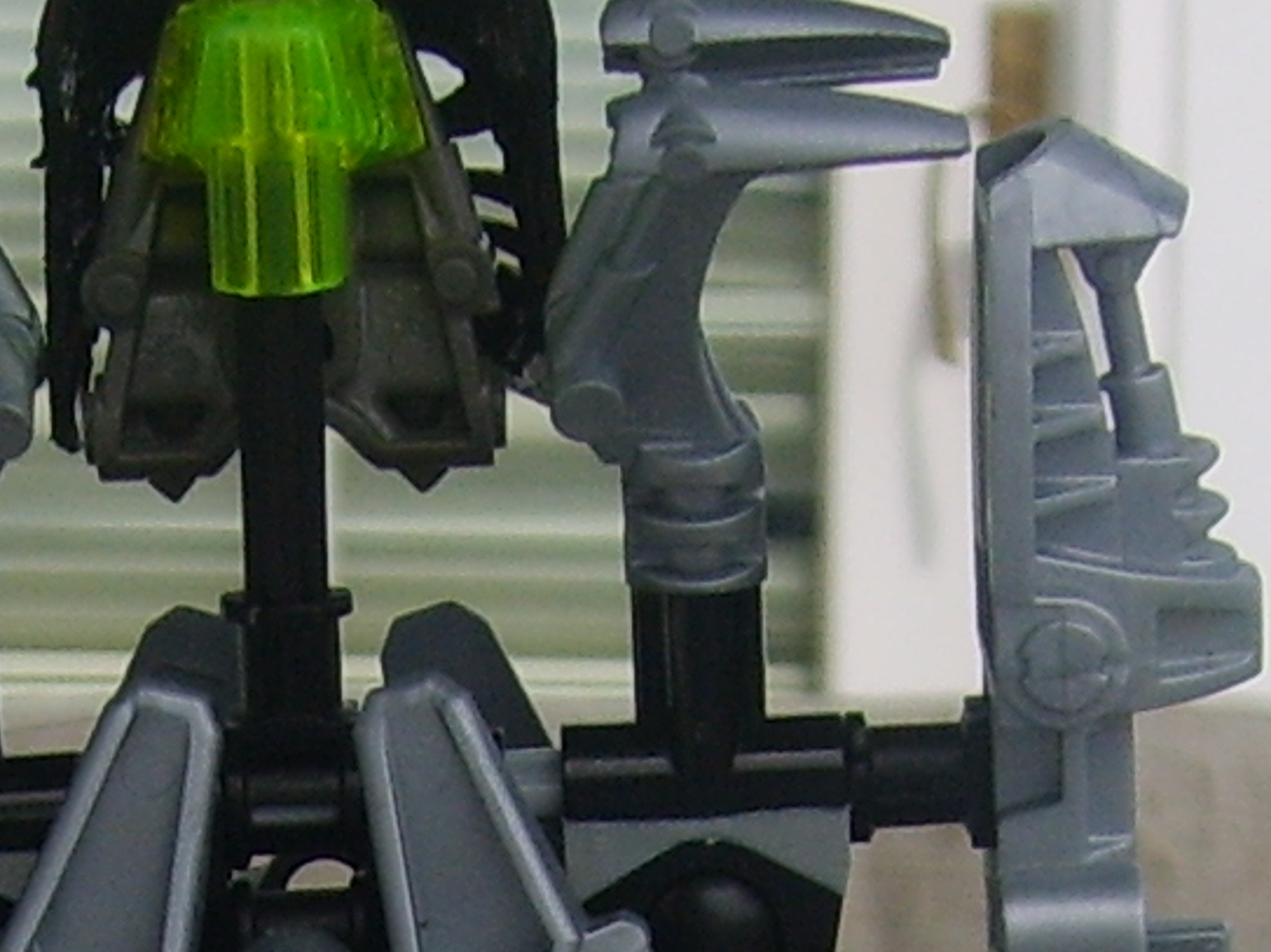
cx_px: 435
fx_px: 6130
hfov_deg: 11.8
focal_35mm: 167
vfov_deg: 8.4
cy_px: 1944
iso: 50
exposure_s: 1/750
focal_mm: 5.8
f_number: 2.8
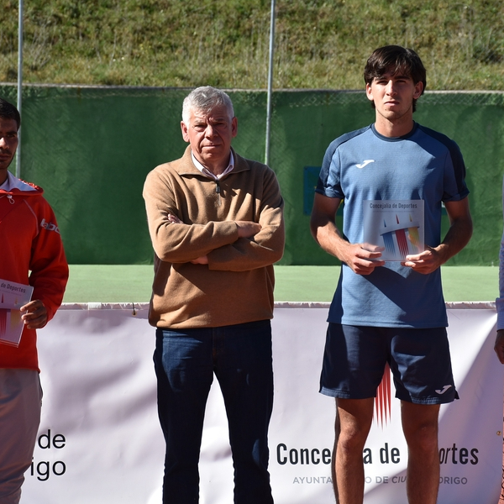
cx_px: 275
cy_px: 252
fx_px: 2207
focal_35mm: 134
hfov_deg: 13.0
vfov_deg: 13.0
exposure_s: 1/640
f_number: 6.3
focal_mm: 70
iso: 200
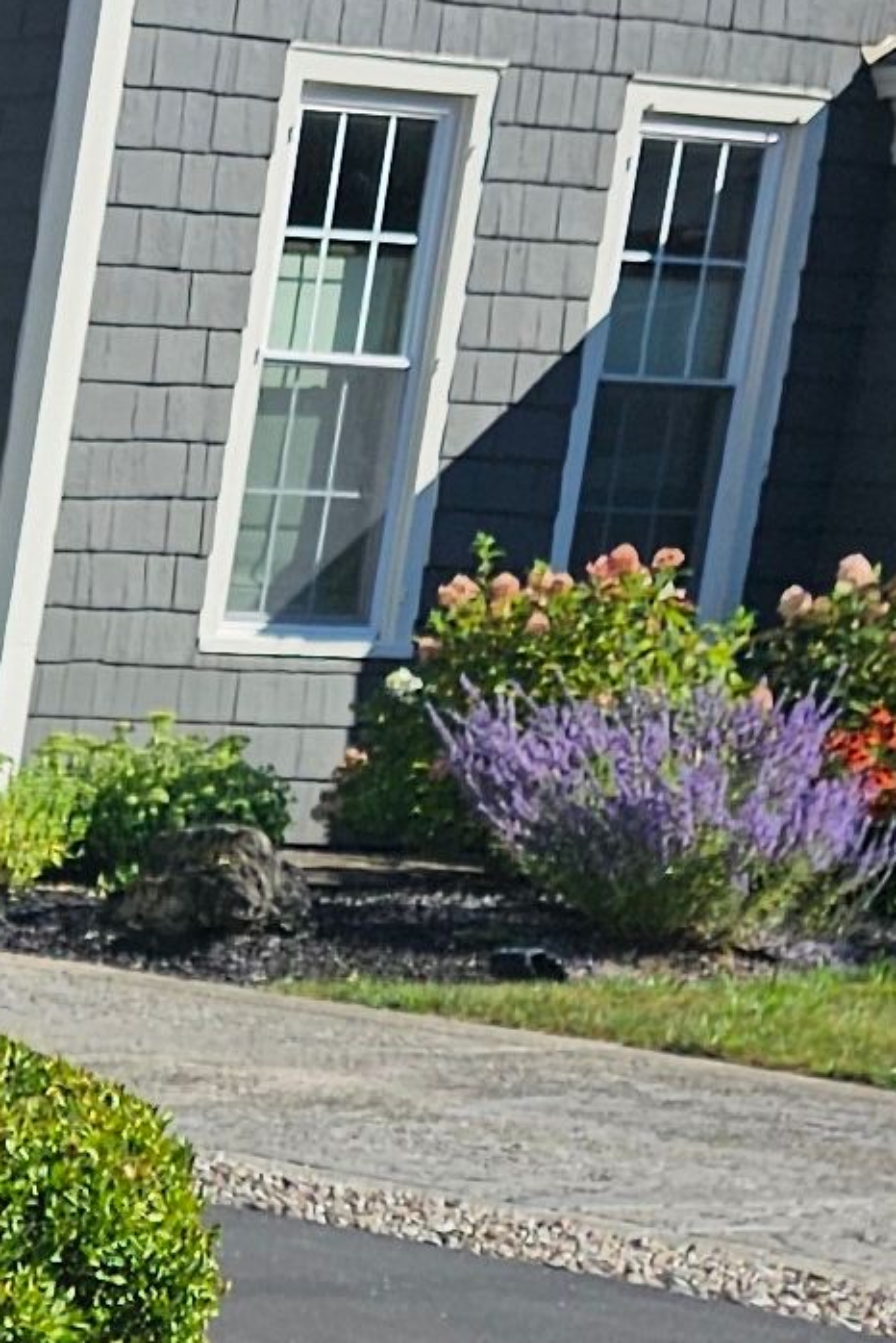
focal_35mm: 137
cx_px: -1969
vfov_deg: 14.1
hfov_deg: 8.2
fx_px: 5109
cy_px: 1989
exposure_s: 1/794
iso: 10
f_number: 1.7
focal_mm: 6.3
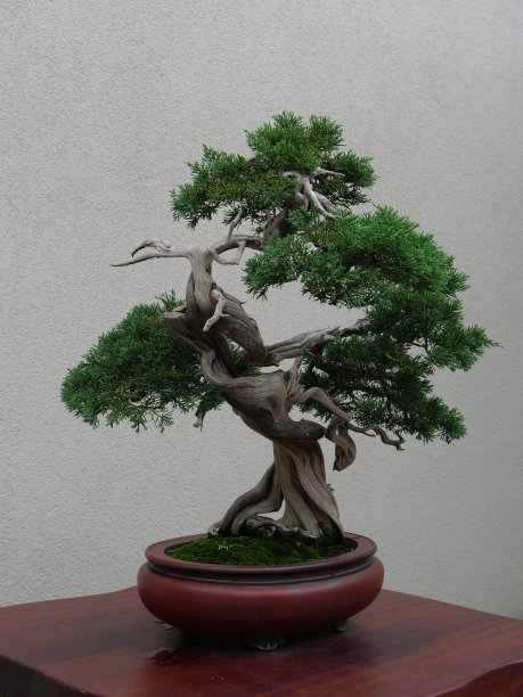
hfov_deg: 26.1
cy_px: 348
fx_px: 1128
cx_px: 262
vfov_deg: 34.3
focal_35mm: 56
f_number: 5.6
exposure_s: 1/250
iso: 200
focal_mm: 28
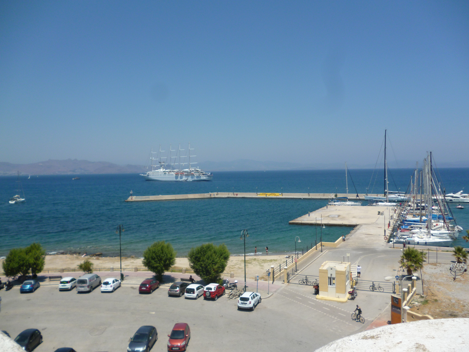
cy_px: 176
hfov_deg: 63.4
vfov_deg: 49.7
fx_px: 379
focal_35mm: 28
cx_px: 234
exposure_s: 1/200
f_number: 9
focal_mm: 5
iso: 100
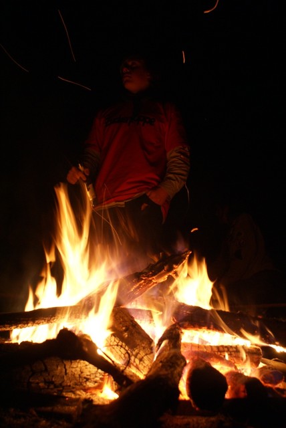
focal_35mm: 42
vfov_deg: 46.4
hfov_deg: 32.0
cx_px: 143
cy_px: 214
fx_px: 499
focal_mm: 28
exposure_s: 1/13
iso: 250
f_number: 5
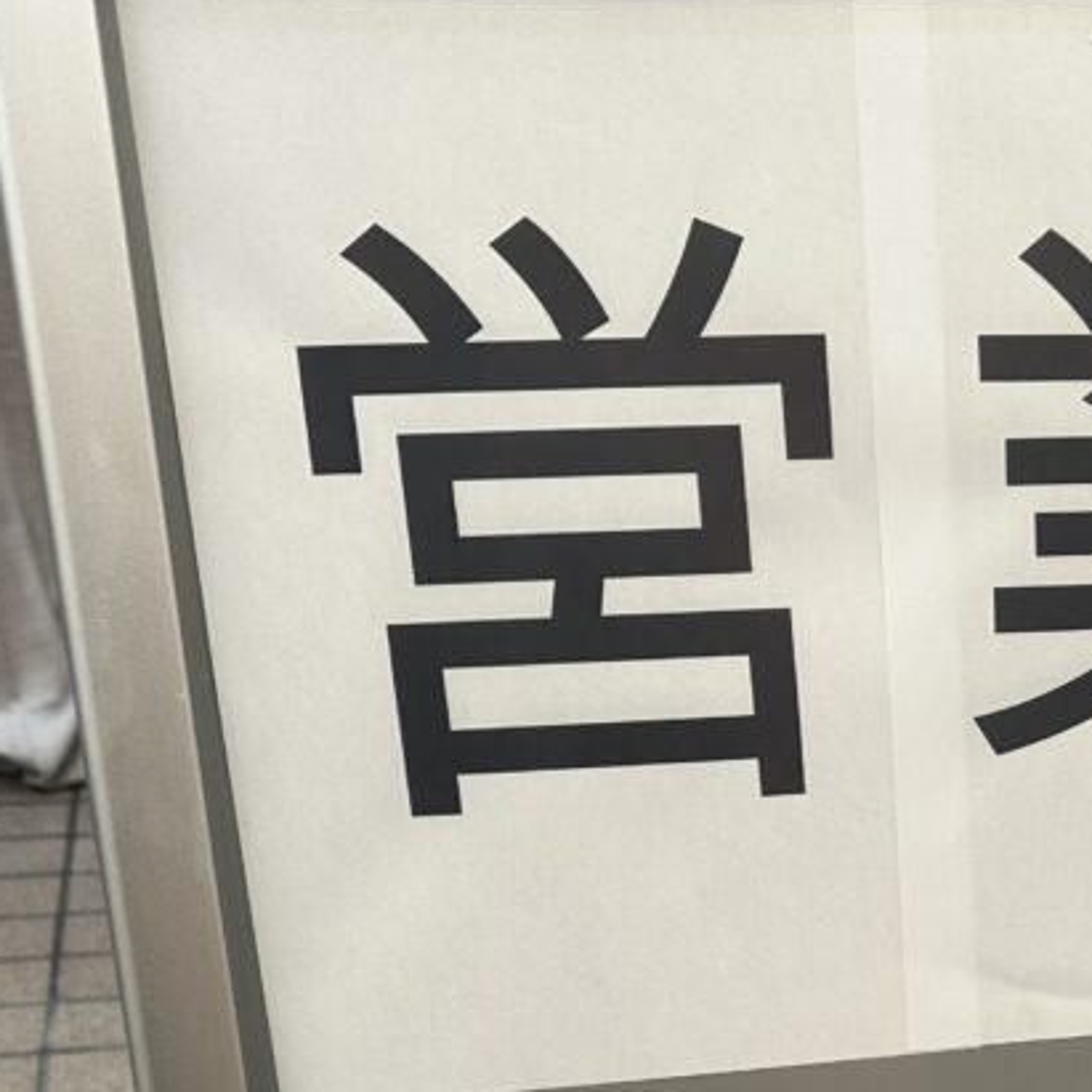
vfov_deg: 24.2
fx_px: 2356
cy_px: 1225
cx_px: 1089
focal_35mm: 66
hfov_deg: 24.9
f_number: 1.78
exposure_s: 1/120
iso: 80
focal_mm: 6.86
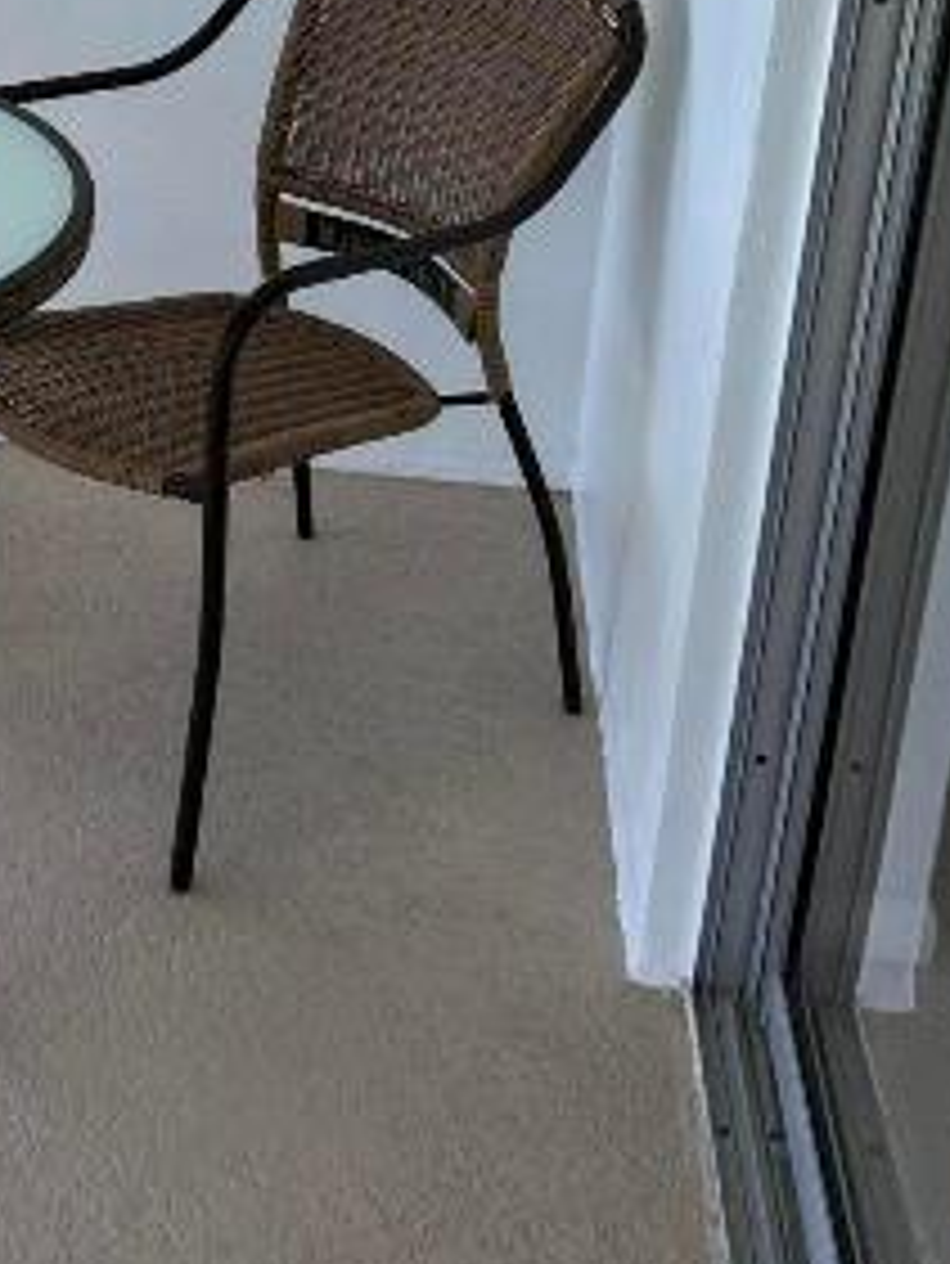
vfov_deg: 27.0
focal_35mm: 71
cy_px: 288
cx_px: -135
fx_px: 2596
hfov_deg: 19.7
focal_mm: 5.7
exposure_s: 1/389
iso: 50
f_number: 1.5
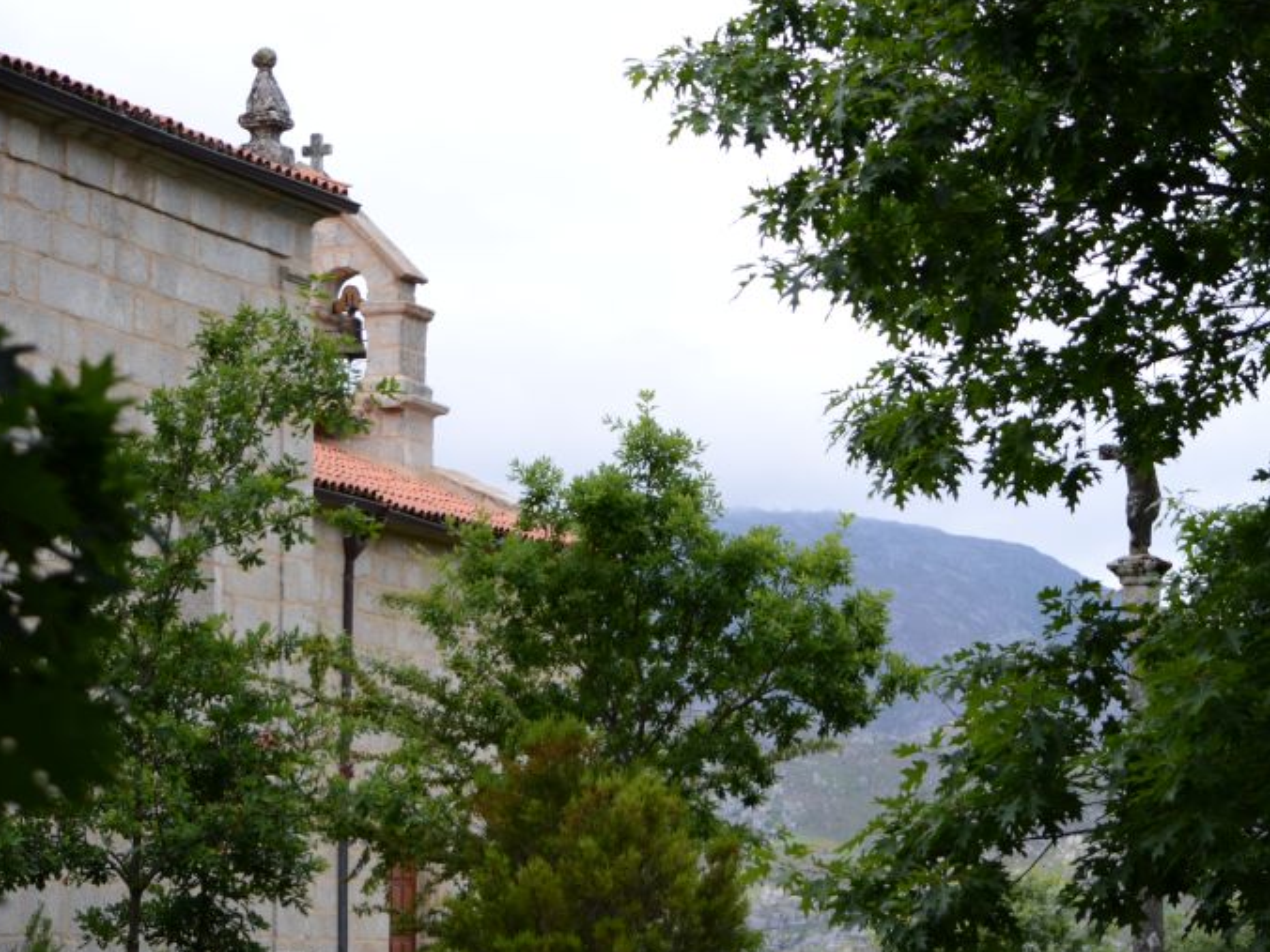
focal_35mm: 99
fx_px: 3632
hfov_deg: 19.8
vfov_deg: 14.9
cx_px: 701
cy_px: 484
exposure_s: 1/400
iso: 100
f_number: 4.5
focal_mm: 58
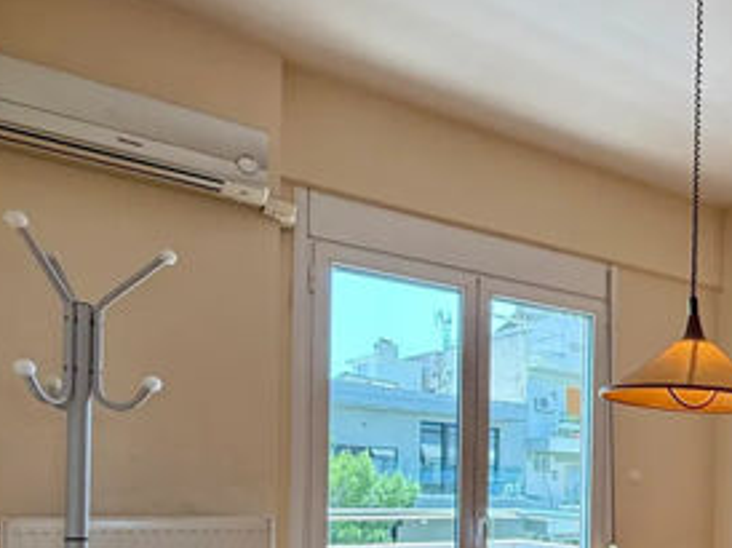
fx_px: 761
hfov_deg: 44.0
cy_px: 508
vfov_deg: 36.7
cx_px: 731
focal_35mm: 36
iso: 64
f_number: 2.2
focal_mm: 2.22
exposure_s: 1/124
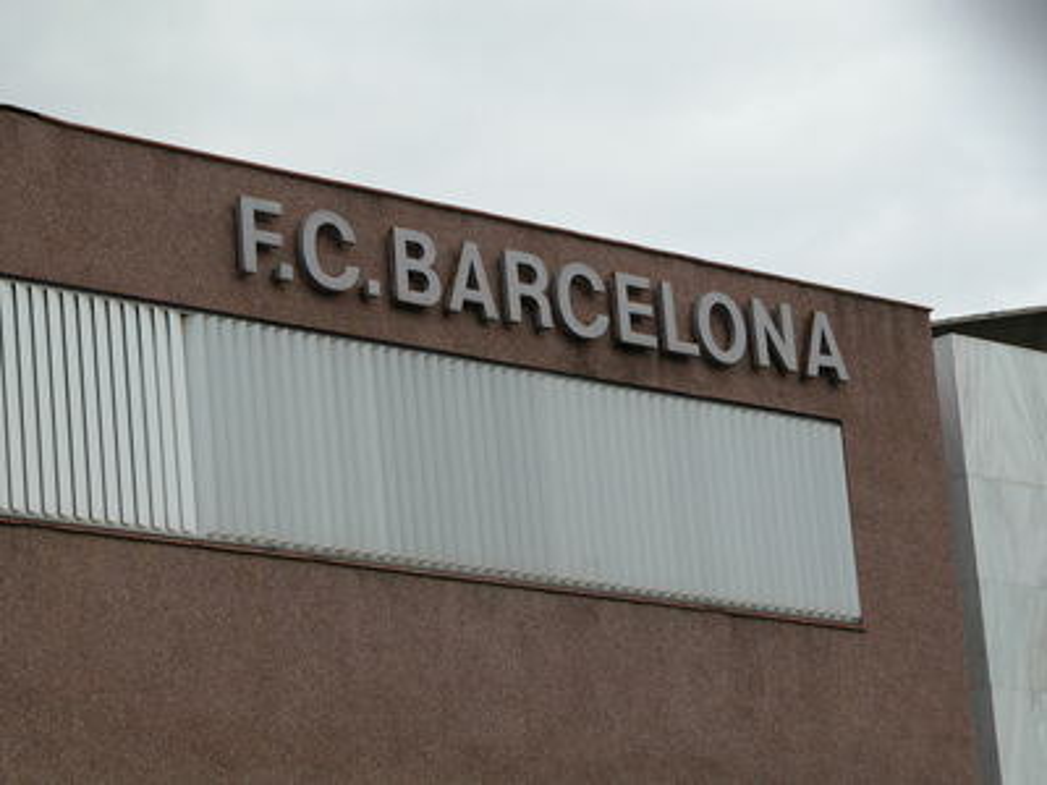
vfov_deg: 10.9
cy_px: 392
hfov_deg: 14.5
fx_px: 4113
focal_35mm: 136
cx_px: 524
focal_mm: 34.7
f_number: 6.1
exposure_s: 1/454
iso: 100
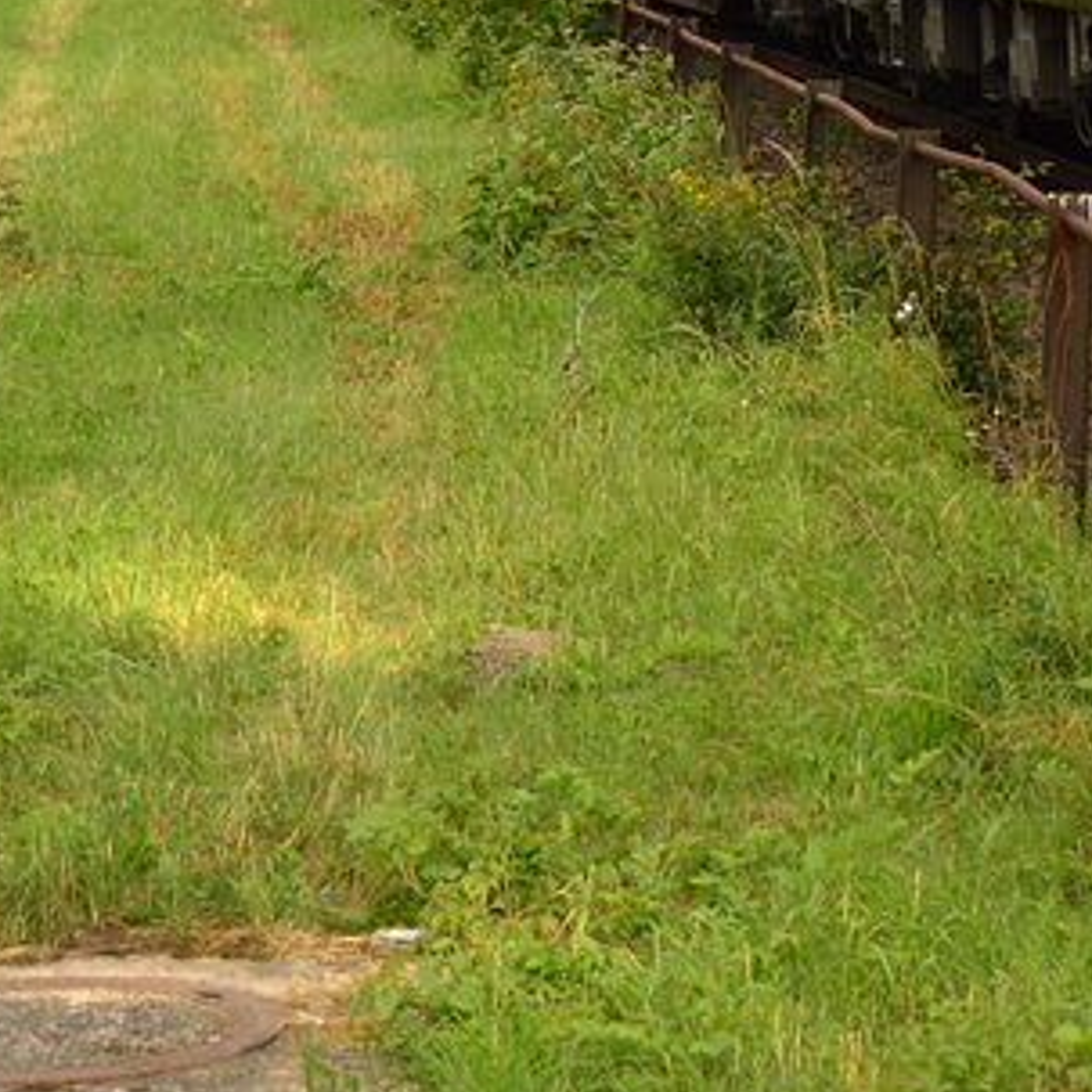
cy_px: -196
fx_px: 4675
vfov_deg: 13.0
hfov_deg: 12.6
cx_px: 1705
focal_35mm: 131
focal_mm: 26
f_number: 6.3
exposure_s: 1/640
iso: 400
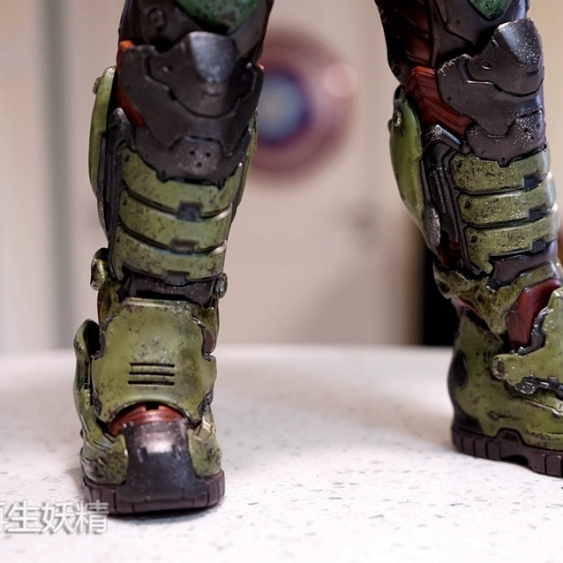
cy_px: 278
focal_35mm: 47
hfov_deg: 35.8
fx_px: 865
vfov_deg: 36.1
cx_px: 358
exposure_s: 1/60
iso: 1000
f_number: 4
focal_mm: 36
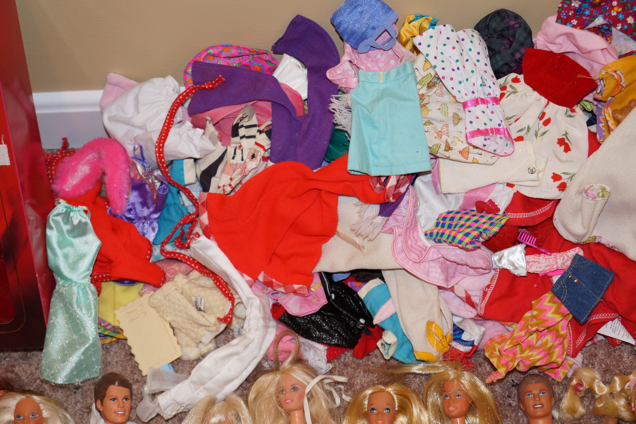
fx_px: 1324
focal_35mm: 75
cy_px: 212
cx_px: 318
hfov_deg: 27.0
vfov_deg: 18.2
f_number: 5.6
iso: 800
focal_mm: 50
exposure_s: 1/60
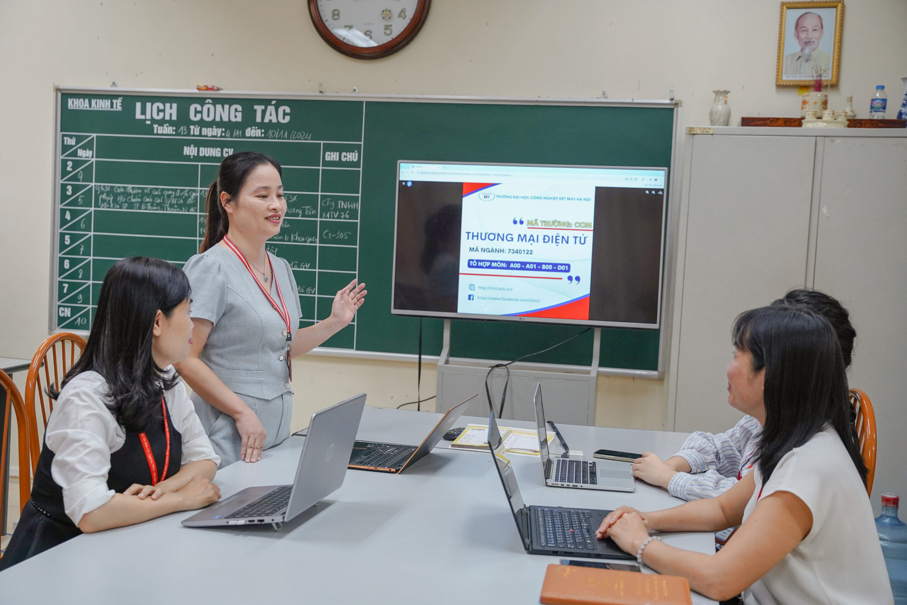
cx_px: 454
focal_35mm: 41
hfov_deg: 47.0
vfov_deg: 32.3
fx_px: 1043
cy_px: 302
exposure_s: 1/200
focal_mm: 41.4
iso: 2000
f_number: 4
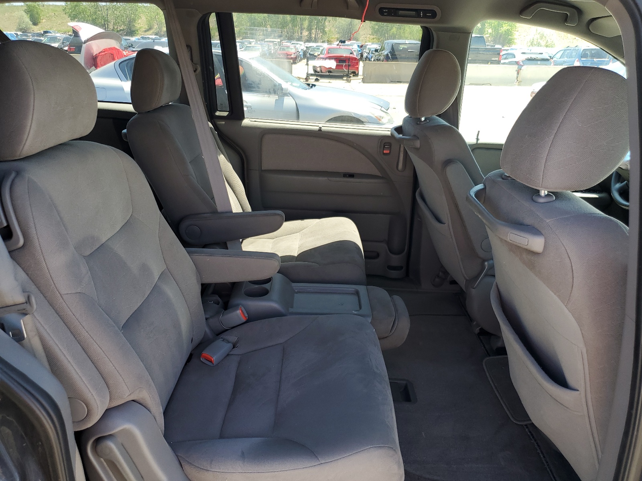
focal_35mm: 26
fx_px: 482
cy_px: 240
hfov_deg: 67.3
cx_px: 321
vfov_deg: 53.1
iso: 50
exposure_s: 1/227
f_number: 1.5
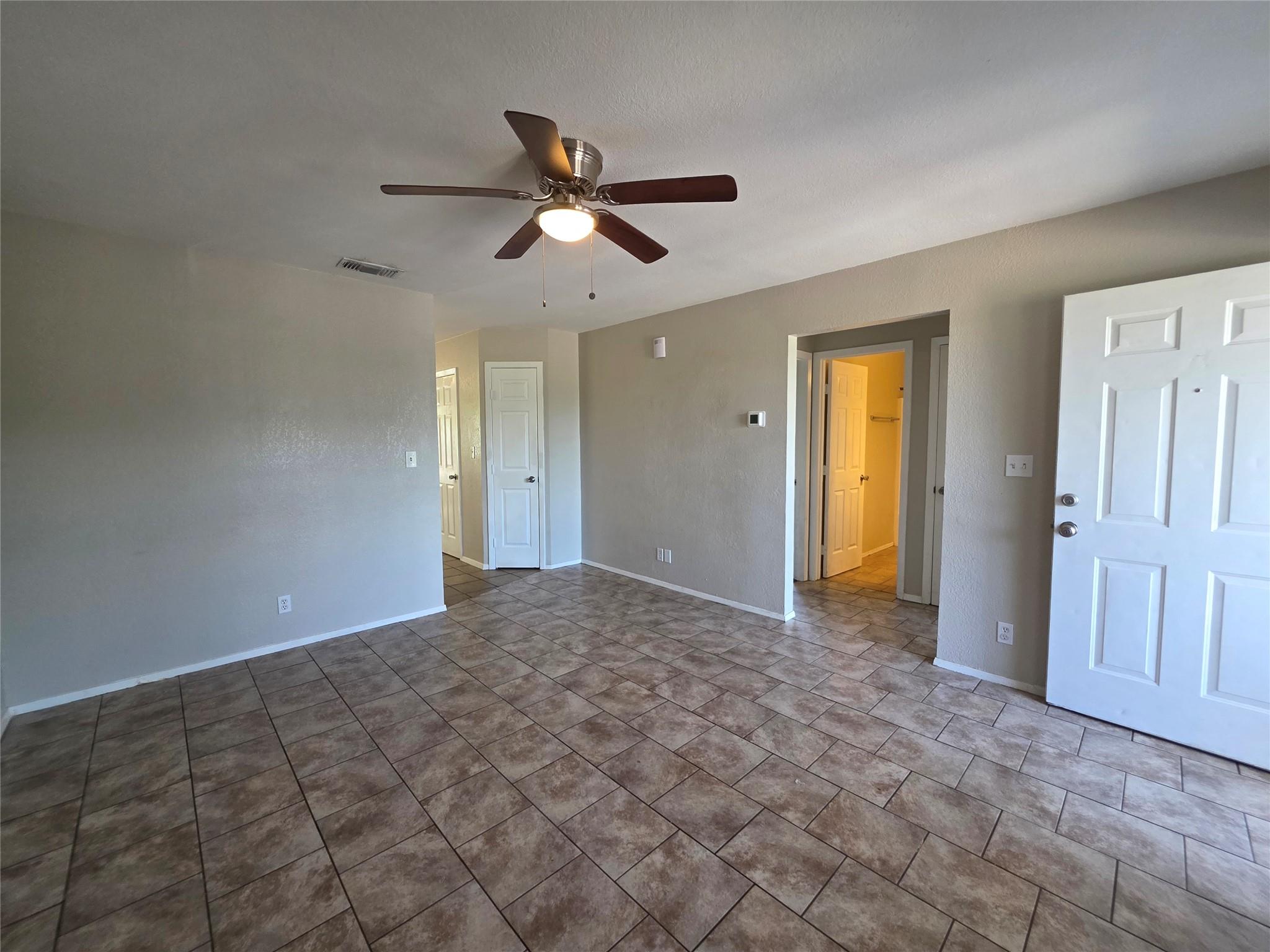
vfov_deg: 89.9
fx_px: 477
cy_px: 476
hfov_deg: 106.2
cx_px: 635
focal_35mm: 13
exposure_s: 1/120
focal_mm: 2.2
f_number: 1.9
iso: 200
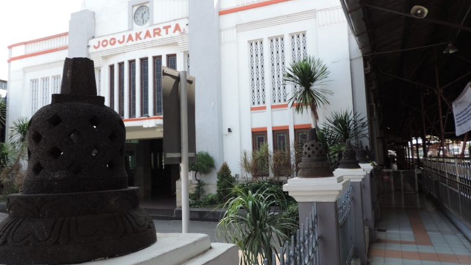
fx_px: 350
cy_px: 124
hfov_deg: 67.9
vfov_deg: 41.5
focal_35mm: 28
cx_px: 224
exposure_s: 1/250
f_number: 3
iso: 80
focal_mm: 4.3
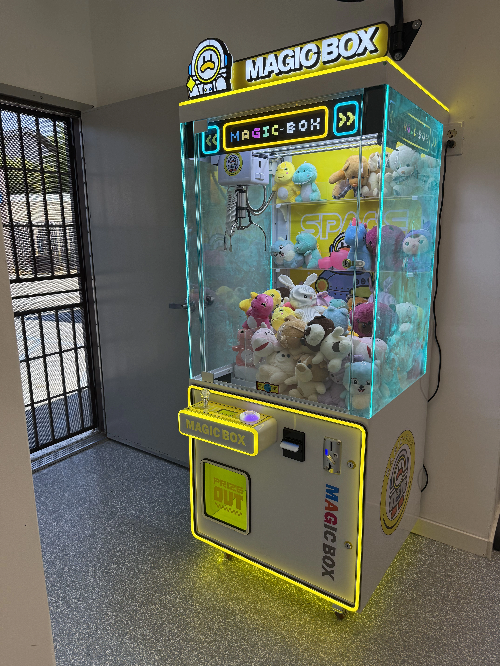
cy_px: 333
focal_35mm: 24
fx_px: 462
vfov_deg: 71.6
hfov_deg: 56.8
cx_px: 250
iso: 100
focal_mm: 6.76
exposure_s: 1/584
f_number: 1.78
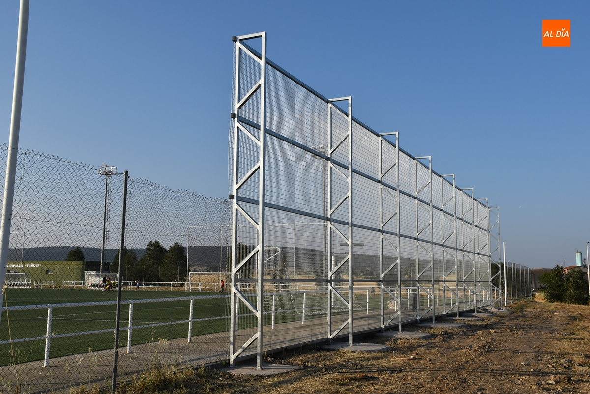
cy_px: 197
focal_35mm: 36
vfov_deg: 36.9
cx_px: 295
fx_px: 590
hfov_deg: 53.1
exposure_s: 1/320
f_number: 9
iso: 200
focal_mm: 24
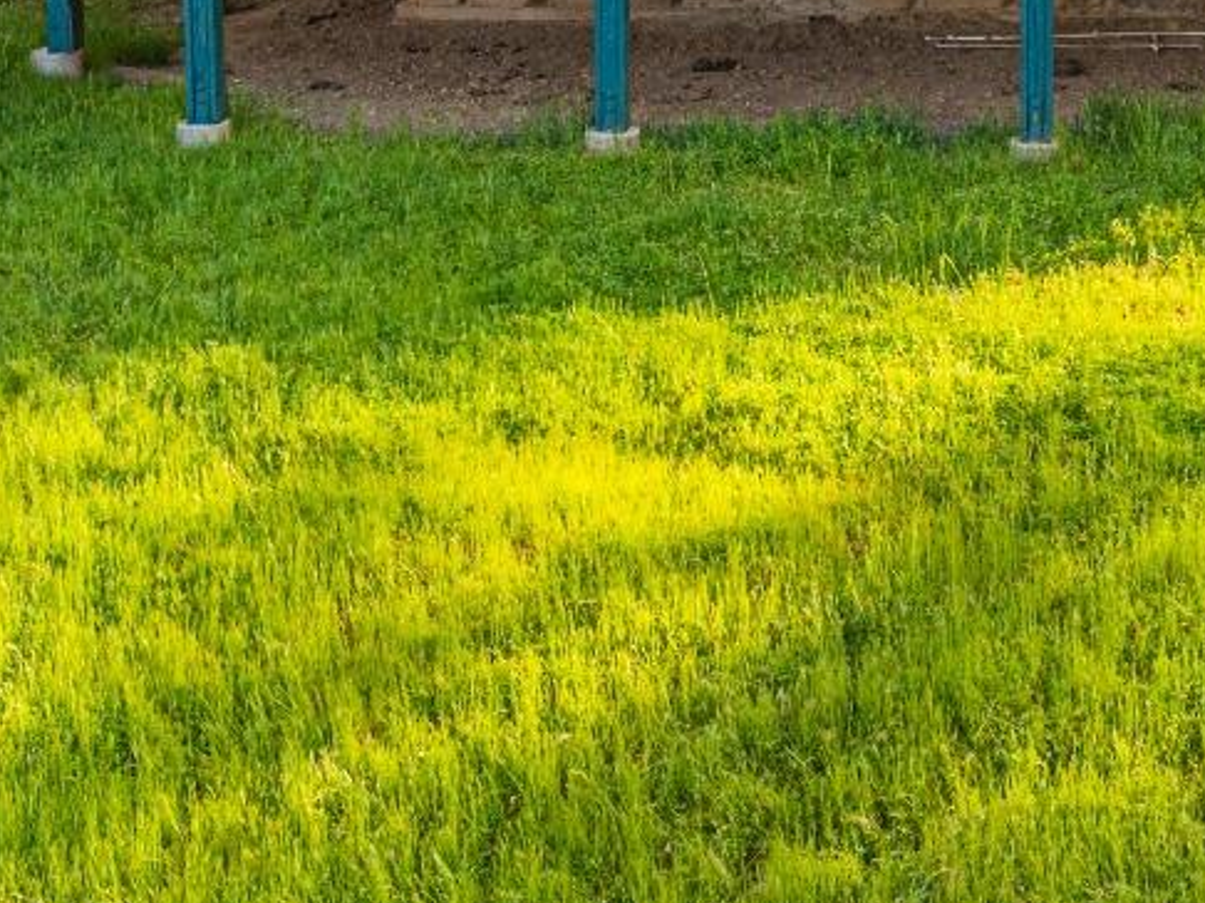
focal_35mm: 74
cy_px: -366
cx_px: 1039
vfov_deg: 18.1
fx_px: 2575
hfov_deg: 25.7
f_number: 4
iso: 100
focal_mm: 12.29
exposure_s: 1/60
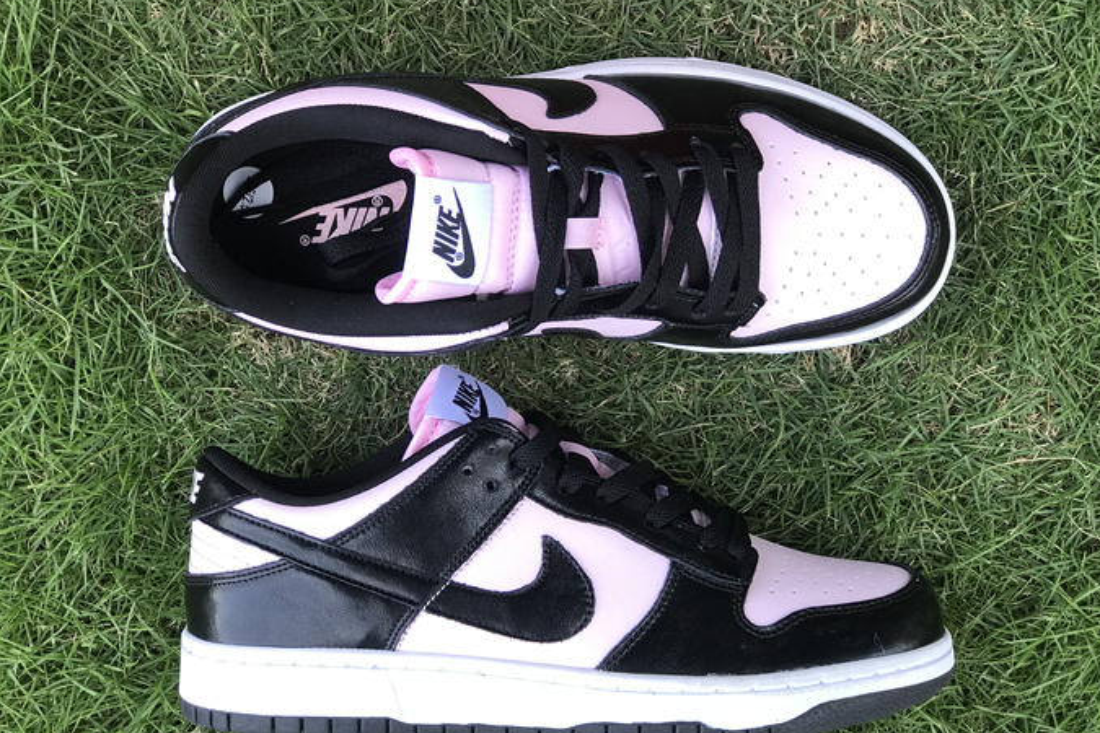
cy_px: 379
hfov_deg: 31.0
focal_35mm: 65
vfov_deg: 20.9
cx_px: 575
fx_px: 1986
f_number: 2.8
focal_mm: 6.6
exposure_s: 1/50
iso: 20
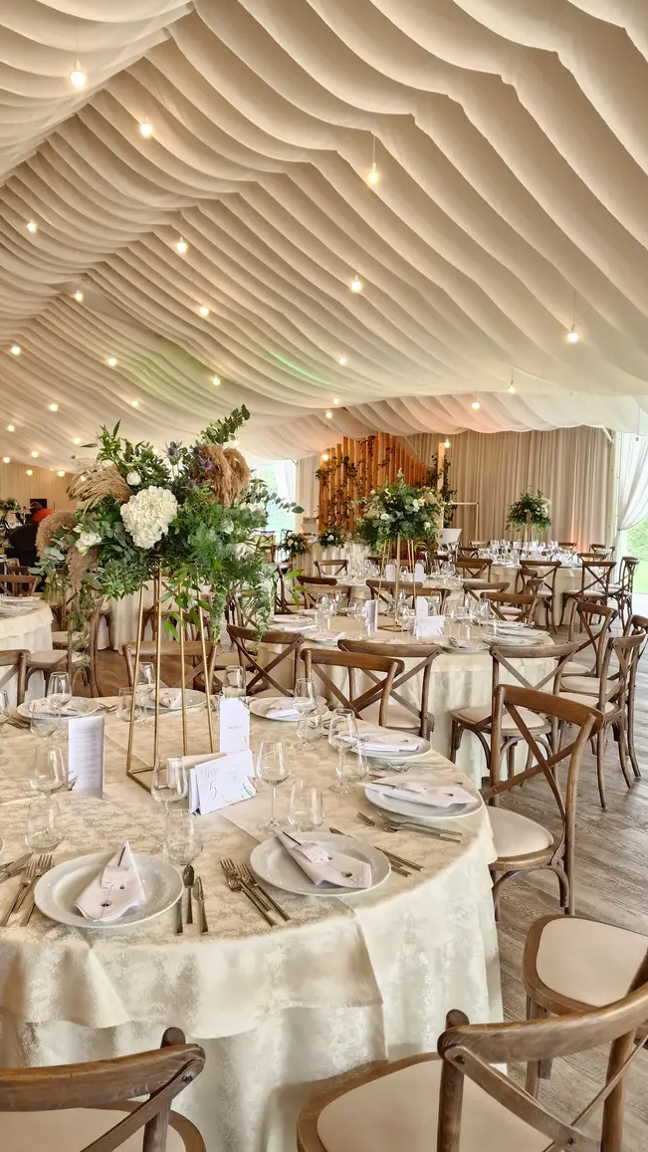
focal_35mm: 26
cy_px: 565
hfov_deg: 43.8
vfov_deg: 71.9
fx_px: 794
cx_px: 215
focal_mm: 6.4
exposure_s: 1/100
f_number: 1.8
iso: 250
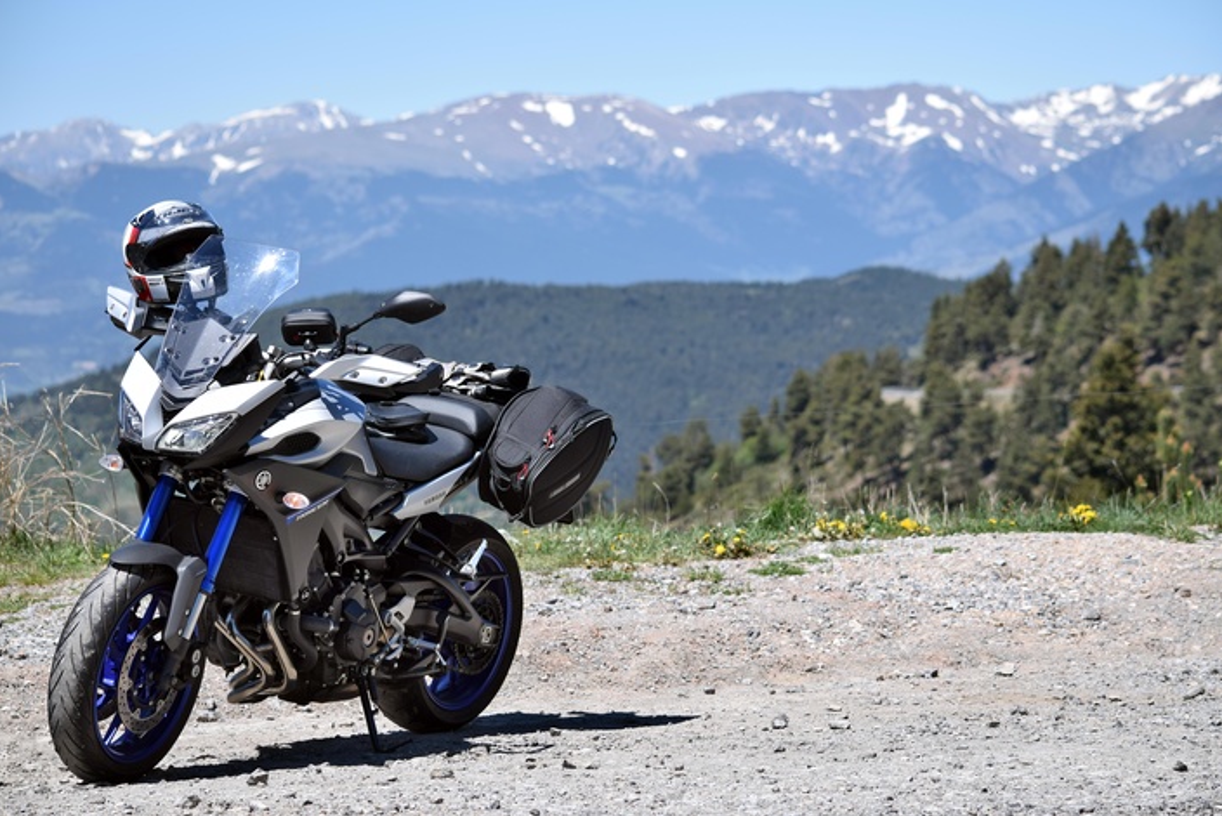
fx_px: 4364
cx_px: 613
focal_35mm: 129
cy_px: 409
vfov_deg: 10.7
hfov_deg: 15.9
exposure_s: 1/640
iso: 100
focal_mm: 85
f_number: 5.6
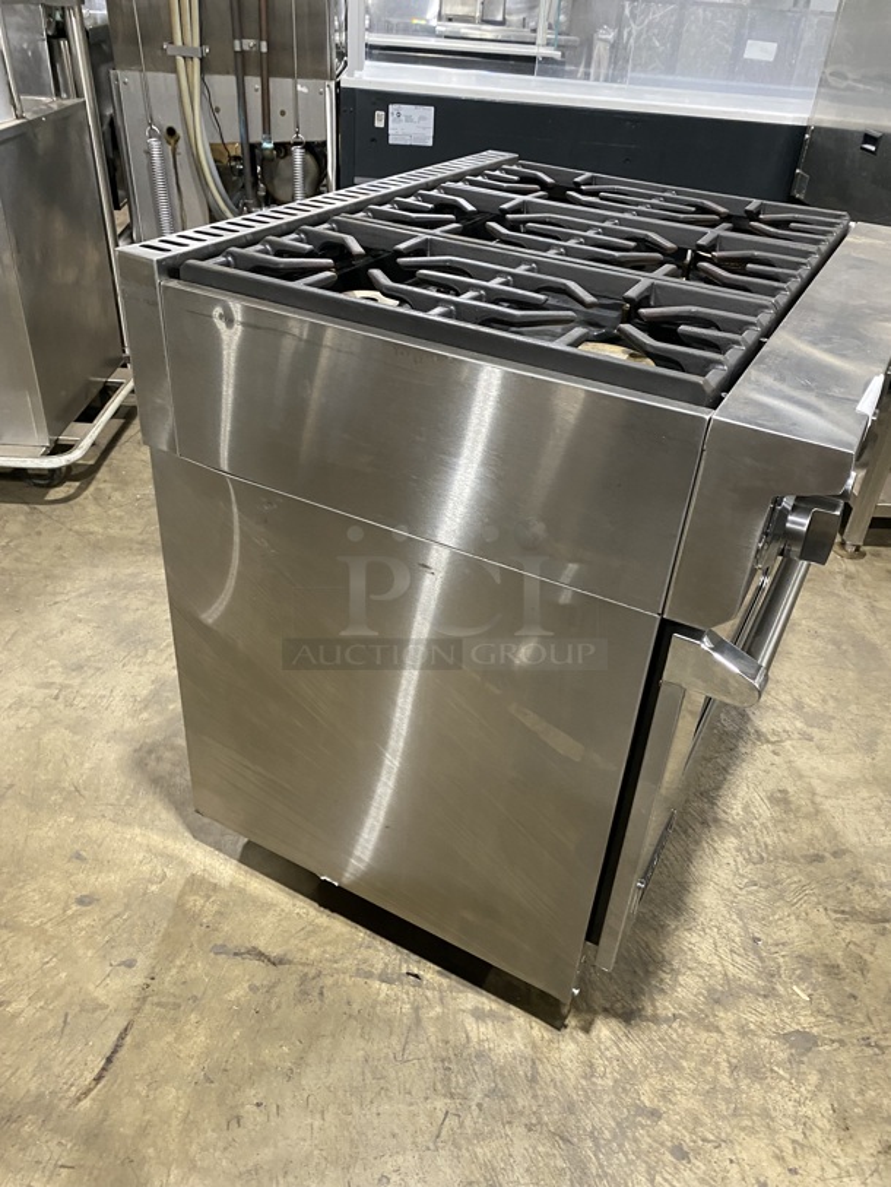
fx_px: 892
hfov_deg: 53.1
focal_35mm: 26
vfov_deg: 67.3
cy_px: 594
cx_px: 446
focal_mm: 4.25
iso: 400
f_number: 1.8
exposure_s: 1/60
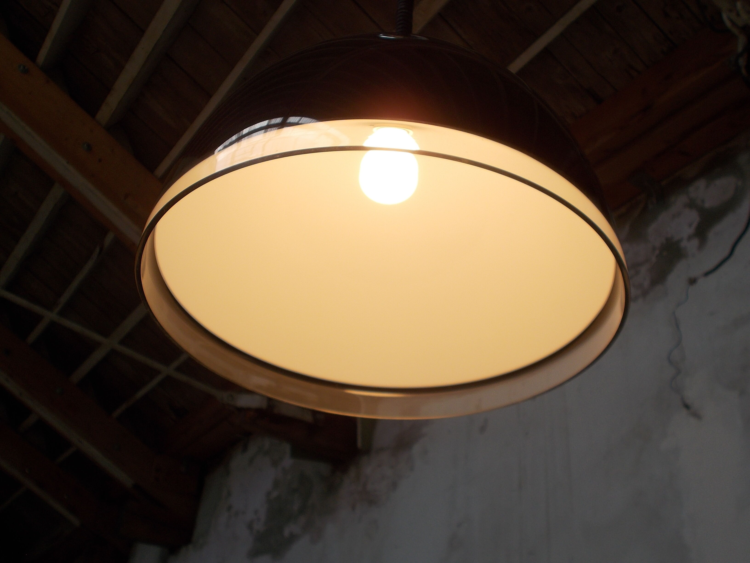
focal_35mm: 39
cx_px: 375
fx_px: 845
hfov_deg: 47.9
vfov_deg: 36.8
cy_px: 282
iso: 80
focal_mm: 6.9
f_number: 3.9
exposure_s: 1/125
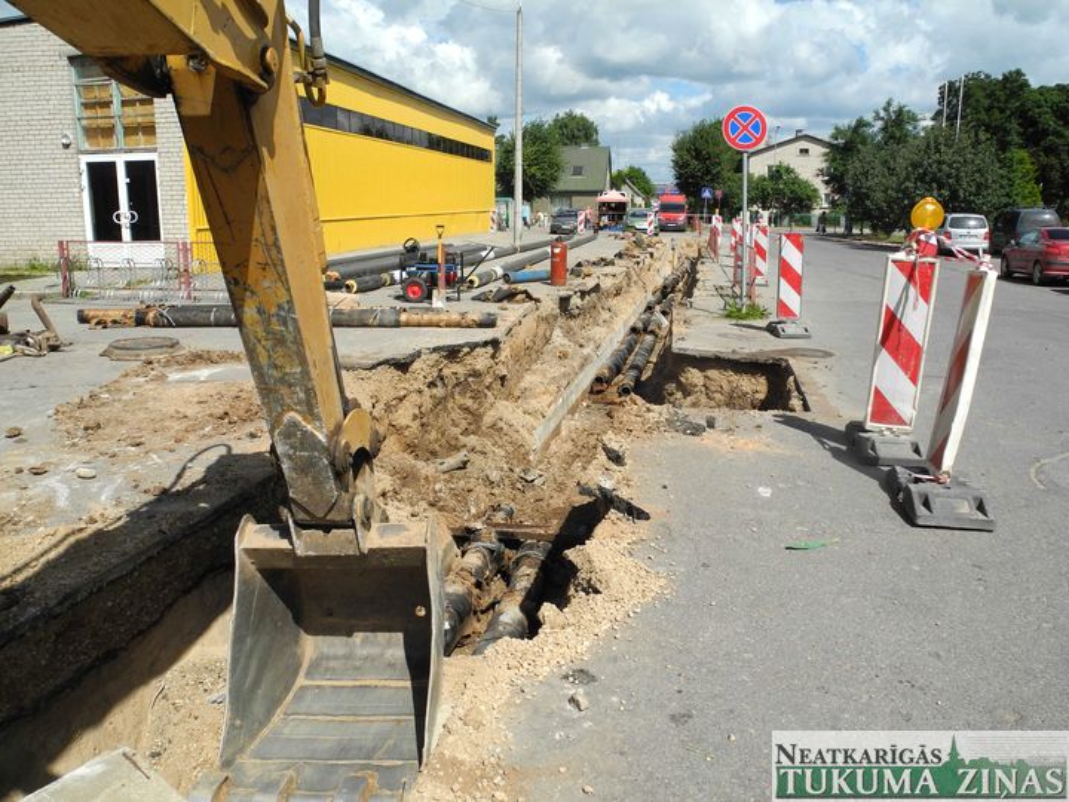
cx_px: 534
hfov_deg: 63.4
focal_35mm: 28
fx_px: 865
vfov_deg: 49.7
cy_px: 401
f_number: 4.5
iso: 100
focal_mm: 6
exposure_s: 1/1000
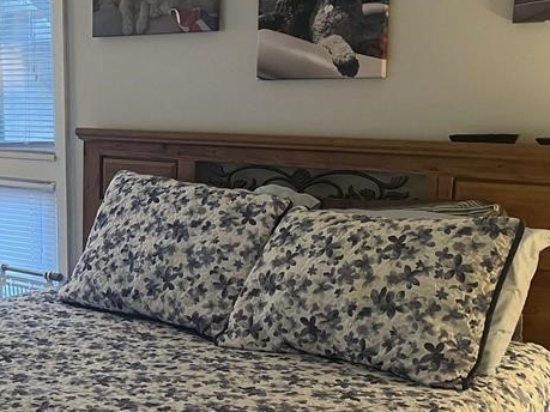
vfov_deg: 25.2
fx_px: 921
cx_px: 74
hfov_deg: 31.9
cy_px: 254
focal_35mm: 58
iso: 320
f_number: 1.6
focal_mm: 5.1
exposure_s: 1/60
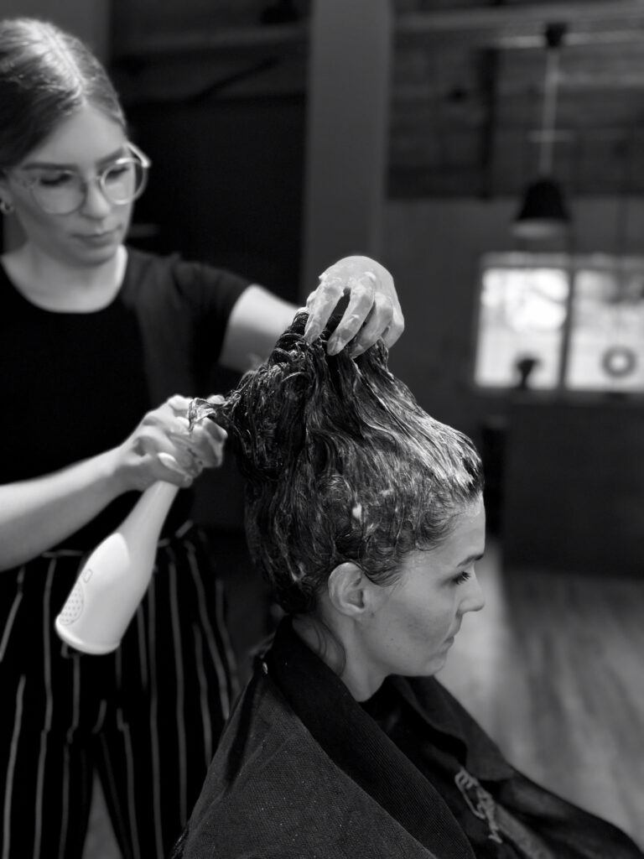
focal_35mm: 24
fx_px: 595
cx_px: 322
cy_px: 430
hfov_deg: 56.8
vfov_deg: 71.6
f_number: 1.78
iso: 50
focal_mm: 6.86
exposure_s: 1/116
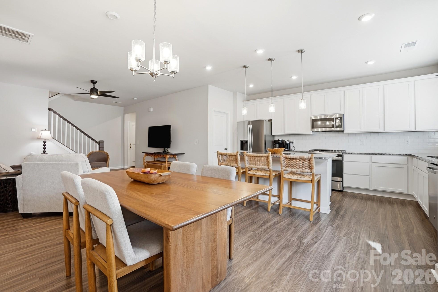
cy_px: 146
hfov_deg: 100.4
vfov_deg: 77.3
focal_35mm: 15
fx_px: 182
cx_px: 219
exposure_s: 1/100
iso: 100
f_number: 7.1
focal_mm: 10
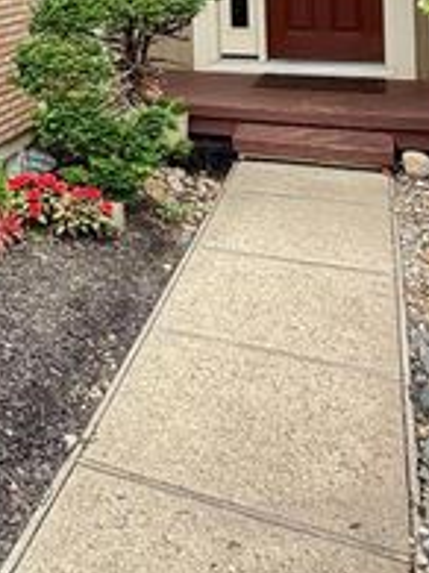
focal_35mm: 48
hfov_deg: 27.3
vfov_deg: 34.8
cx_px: -59
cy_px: -40
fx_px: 794
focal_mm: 2.22
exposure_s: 1/200
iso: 50
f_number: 2.2
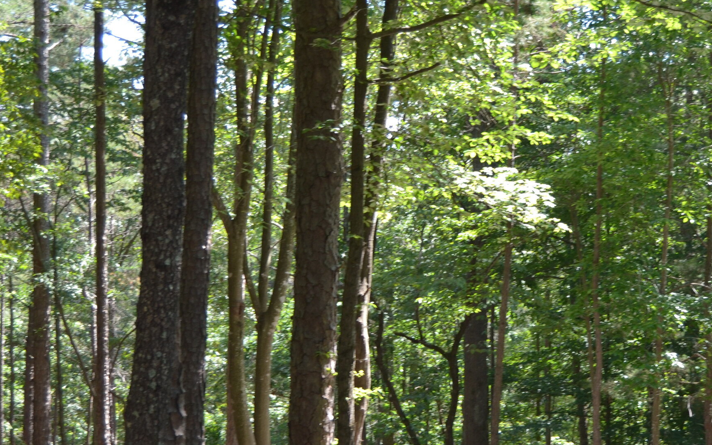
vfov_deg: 13.8
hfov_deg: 21.9
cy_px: 277
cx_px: 424
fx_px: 1841
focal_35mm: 95
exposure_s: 1/125
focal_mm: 35
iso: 160
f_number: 4.5
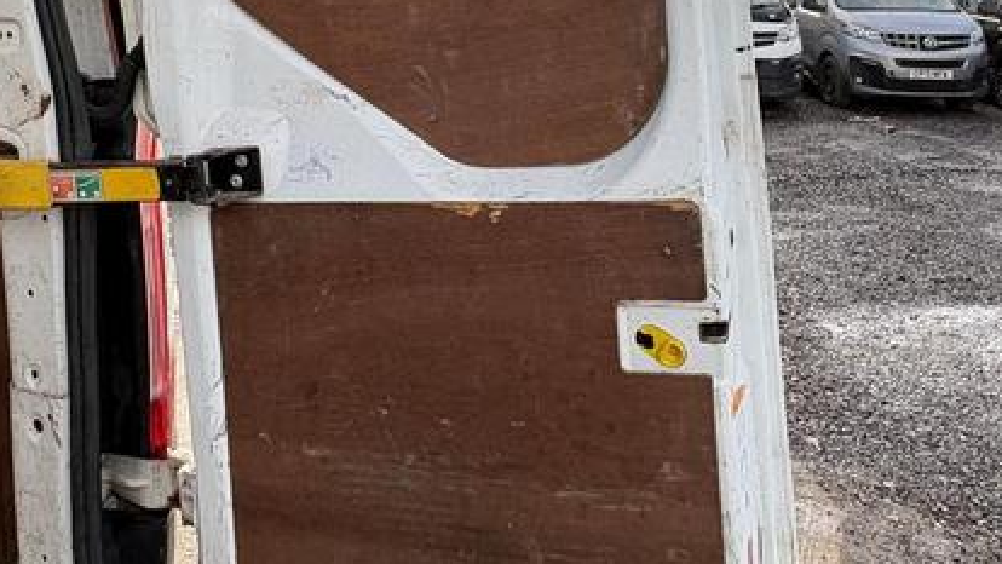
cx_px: 528
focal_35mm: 33
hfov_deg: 59.4
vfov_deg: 33.2
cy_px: 27
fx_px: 877
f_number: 2.2
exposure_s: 1/191
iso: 40
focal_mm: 2.22
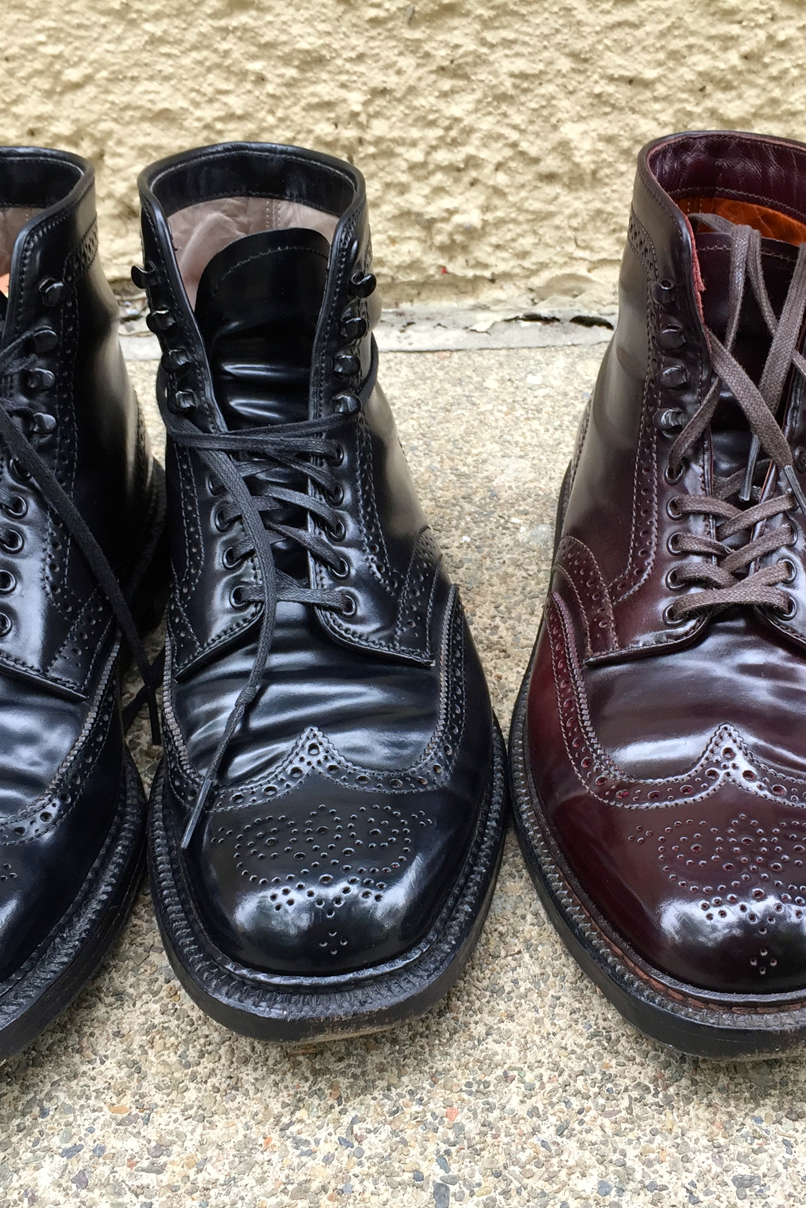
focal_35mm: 41
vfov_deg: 47.4
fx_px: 1377
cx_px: 488
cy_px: 611
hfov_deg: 32.5
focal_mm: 4.15
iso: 40
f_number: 2.2
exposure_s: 1/60
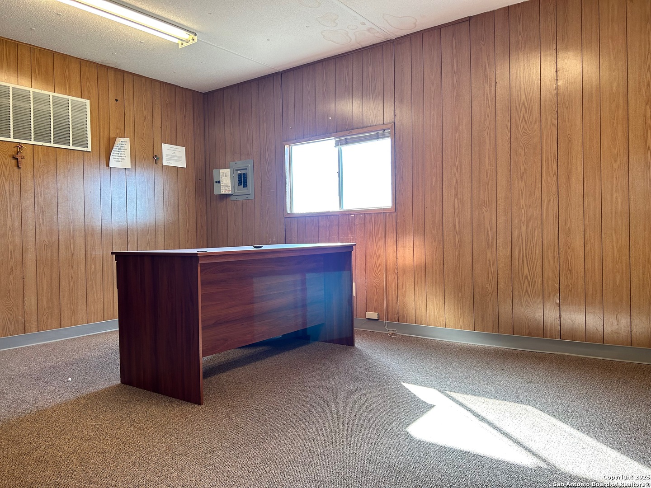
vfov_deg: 53.1
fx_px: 489
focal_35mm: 26
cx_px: 326
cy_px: 244
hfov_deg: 67.3
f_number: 1.5
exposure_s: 1/120
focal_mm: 5.7
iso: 100
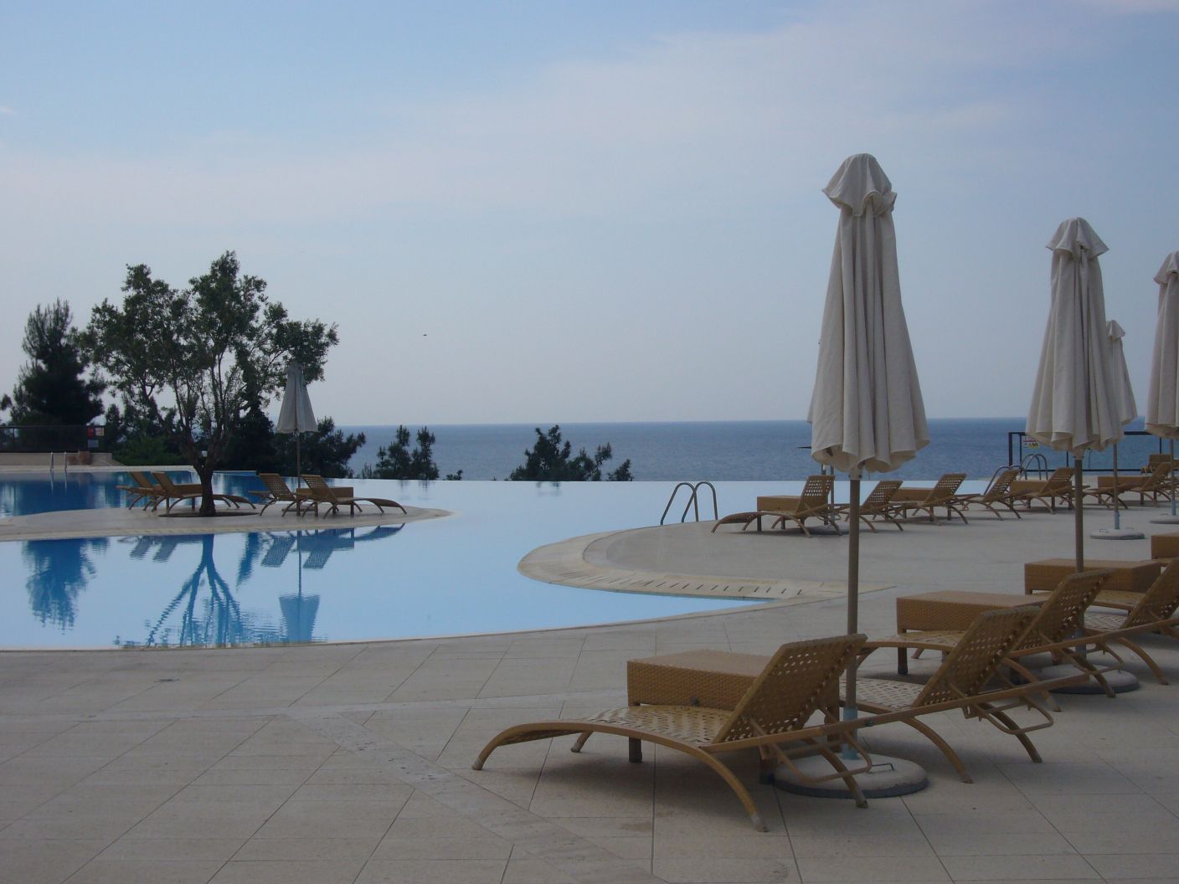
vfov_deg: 27.0
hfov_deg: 35.5
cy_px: 442
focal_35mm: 54
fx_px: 1839
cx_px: 590
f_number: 8
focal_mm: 8.8
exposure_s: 1/400
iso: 80
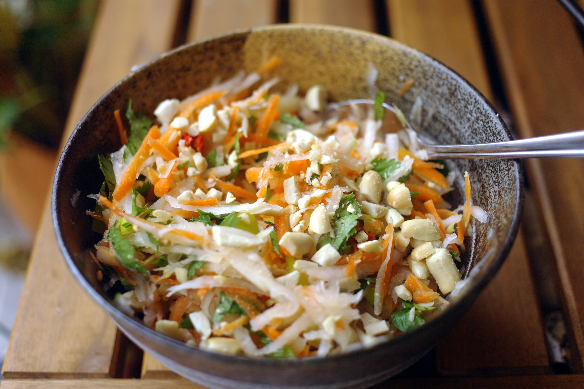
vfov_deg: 29.2
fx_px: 746
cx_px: 292
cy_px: 194
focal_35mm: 46
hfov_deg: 42.8
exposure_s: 1/100
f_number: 2.2
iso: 100
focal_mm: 30
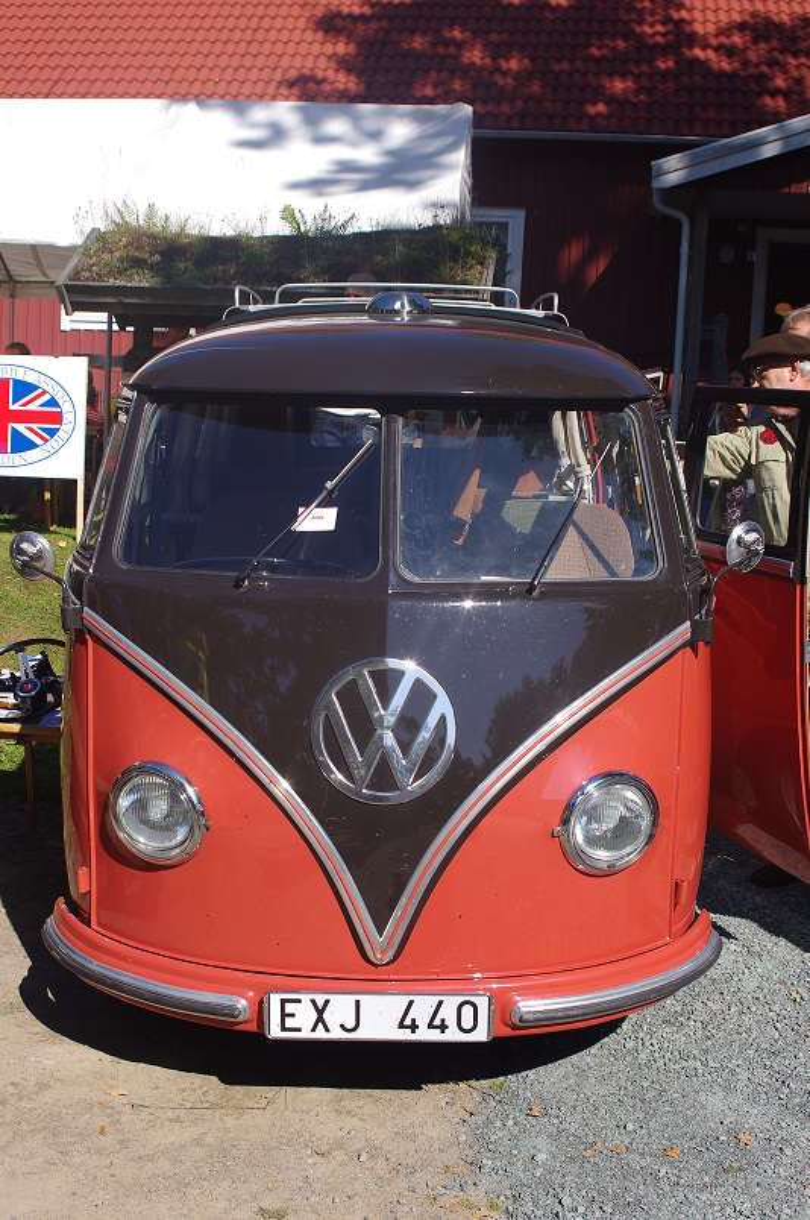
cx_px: 405
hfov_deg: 31.8
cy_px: 610
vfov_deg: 46.4
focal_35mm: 42
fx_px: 1421
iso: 100
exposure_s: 1/250
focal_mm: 28
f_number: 6.3
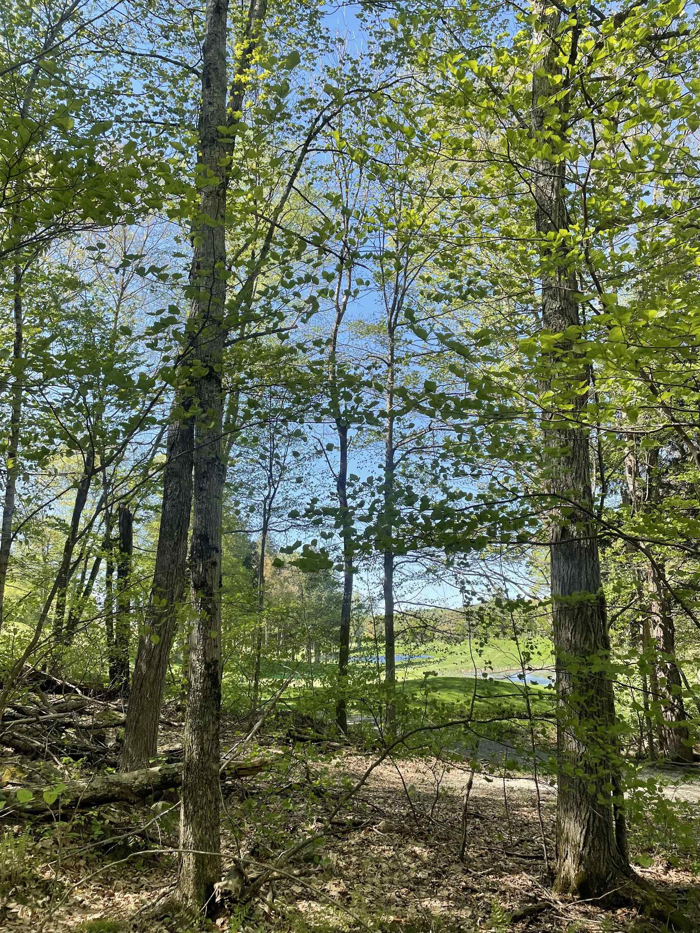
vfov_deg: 67.3
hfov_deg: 53.1
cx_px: 350
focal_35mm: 26
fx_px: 701
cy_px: 466
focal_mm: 4.2
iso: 32
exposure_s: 1/947
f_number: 1.6
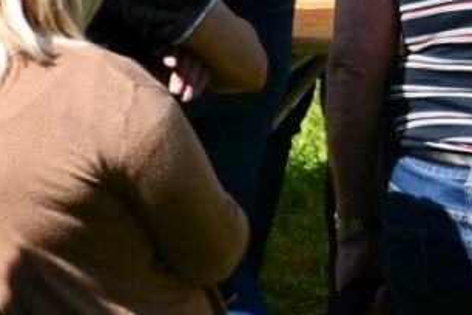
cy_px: -173
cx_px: 745
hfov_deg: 2.4
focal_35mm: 866
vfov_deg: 1.6
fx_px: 11353
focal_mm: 140
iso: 200
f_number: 5.6
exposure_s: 1/500
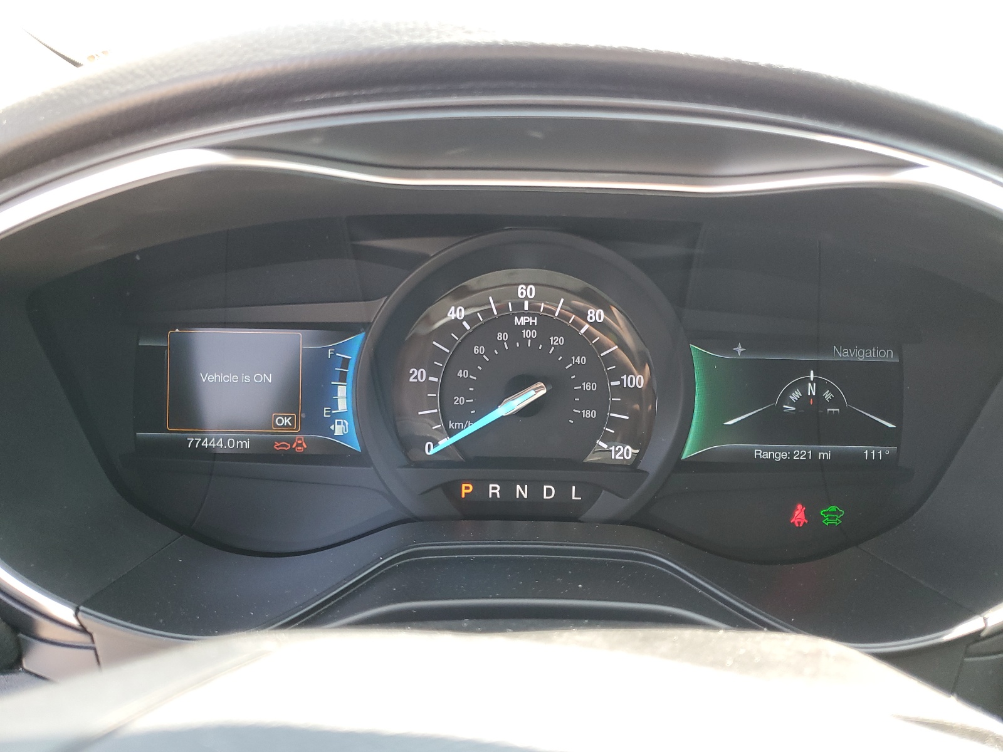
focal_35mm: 26
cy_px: 376
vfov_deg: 53.1
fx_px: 753
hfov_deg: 67.3
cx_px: 502
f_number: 1.5
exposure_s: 1/100
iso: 71
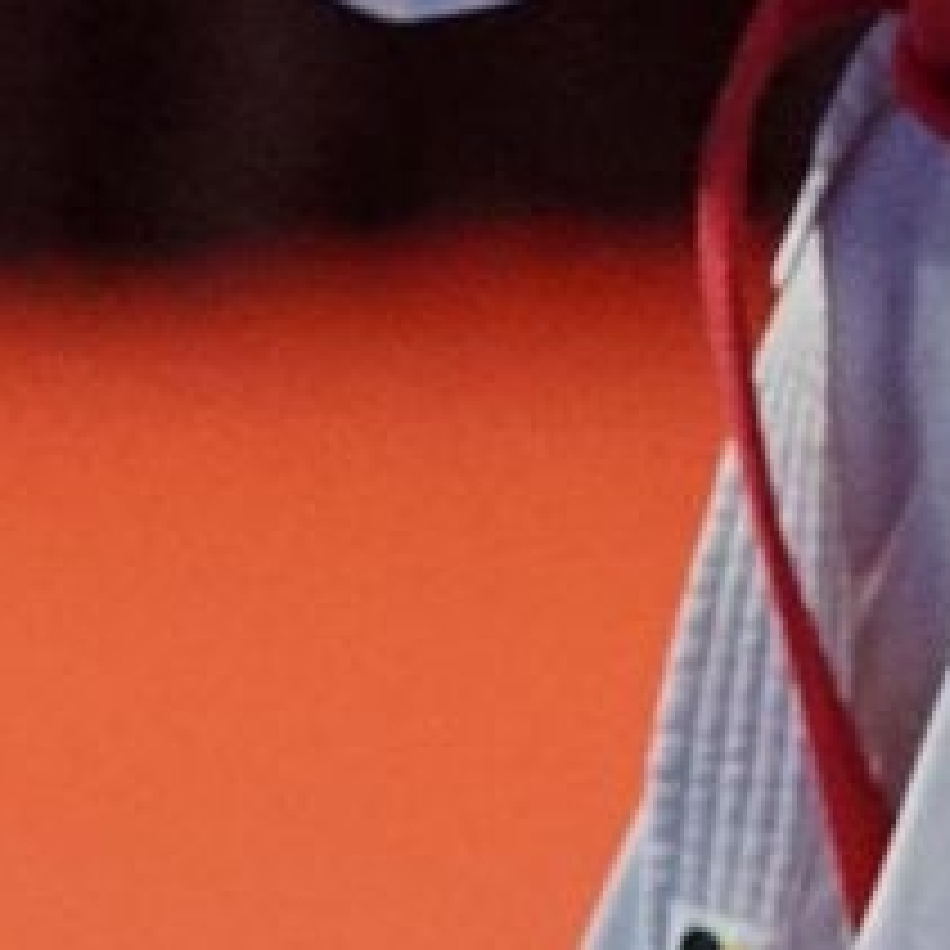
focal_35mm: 1736
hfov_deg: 1.0
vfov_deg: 1.0
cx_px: 1846
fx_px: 53902
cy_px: -982
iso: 3200
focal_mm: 160
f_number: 2.8
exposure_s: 1/2000
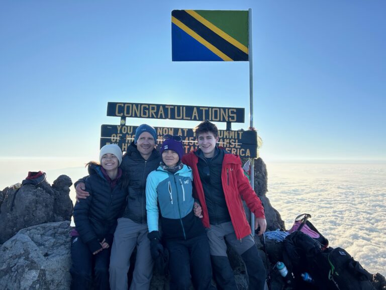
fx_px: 290
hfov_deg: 67.3
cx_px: 193
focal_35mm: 26
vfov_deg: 53.1
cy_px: 145
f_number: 1.5
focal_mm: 5.7
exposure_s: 1/3077
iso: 50
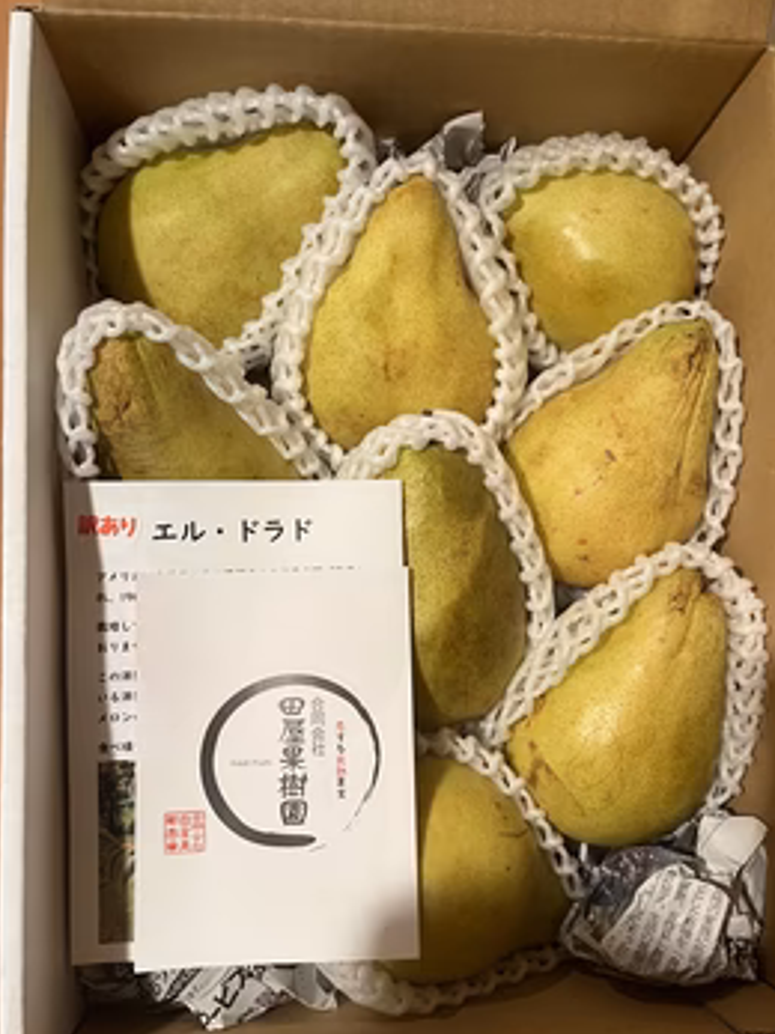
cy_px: 569
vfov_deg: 59.9
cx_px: 426
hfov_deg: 46.7
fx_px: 896
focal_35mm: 30
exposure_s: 1/50
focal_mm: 5.1
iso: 200
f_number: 1.6
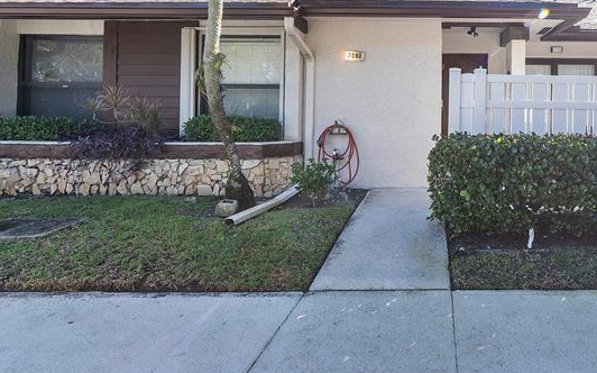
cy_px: 110
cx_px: 435
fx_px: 374
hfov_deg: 72.7
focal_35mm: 23
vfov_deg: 51.4
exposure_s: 1/320
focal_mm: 10
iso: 400
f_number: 8
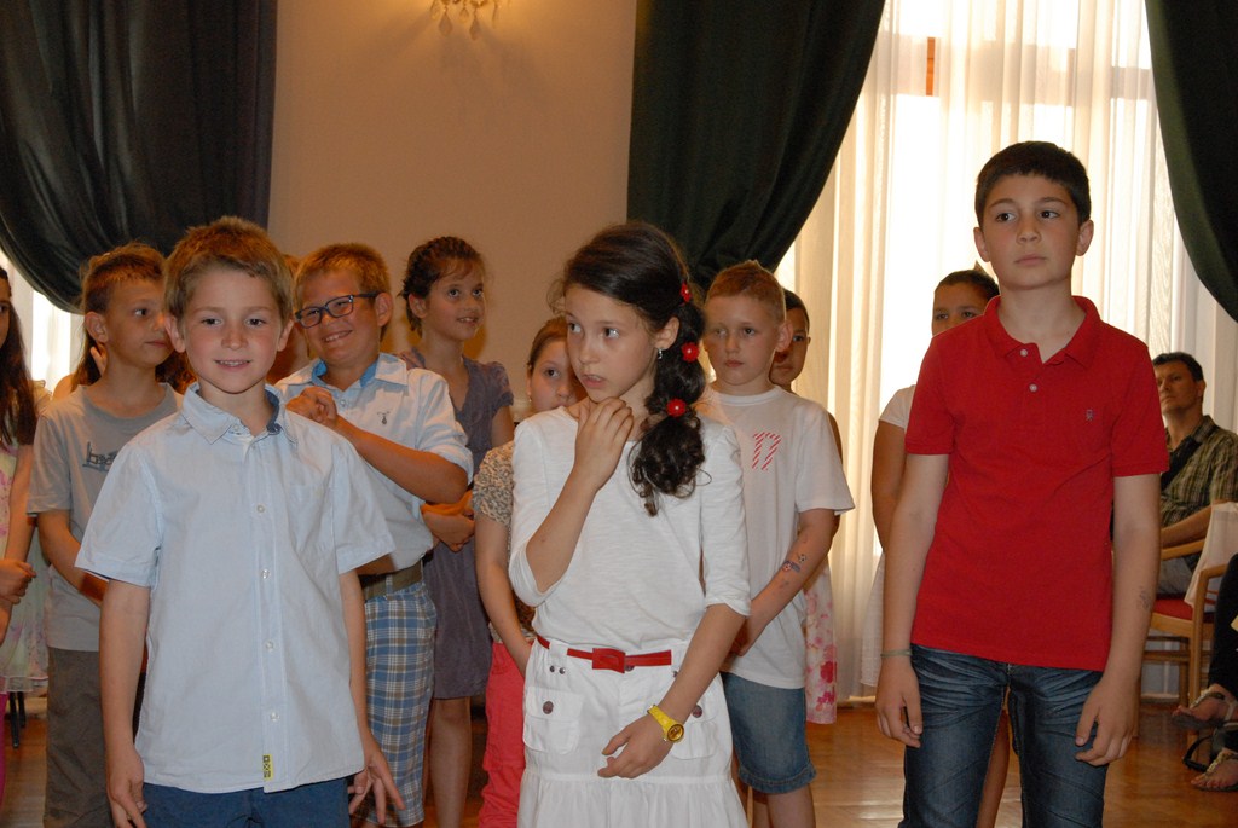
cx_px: 619
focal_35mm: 57
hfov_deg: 35.0
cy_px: 414
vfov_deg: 23.8
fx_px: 1962
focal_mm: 38
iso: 1000
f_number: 7.1
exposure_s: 1/125
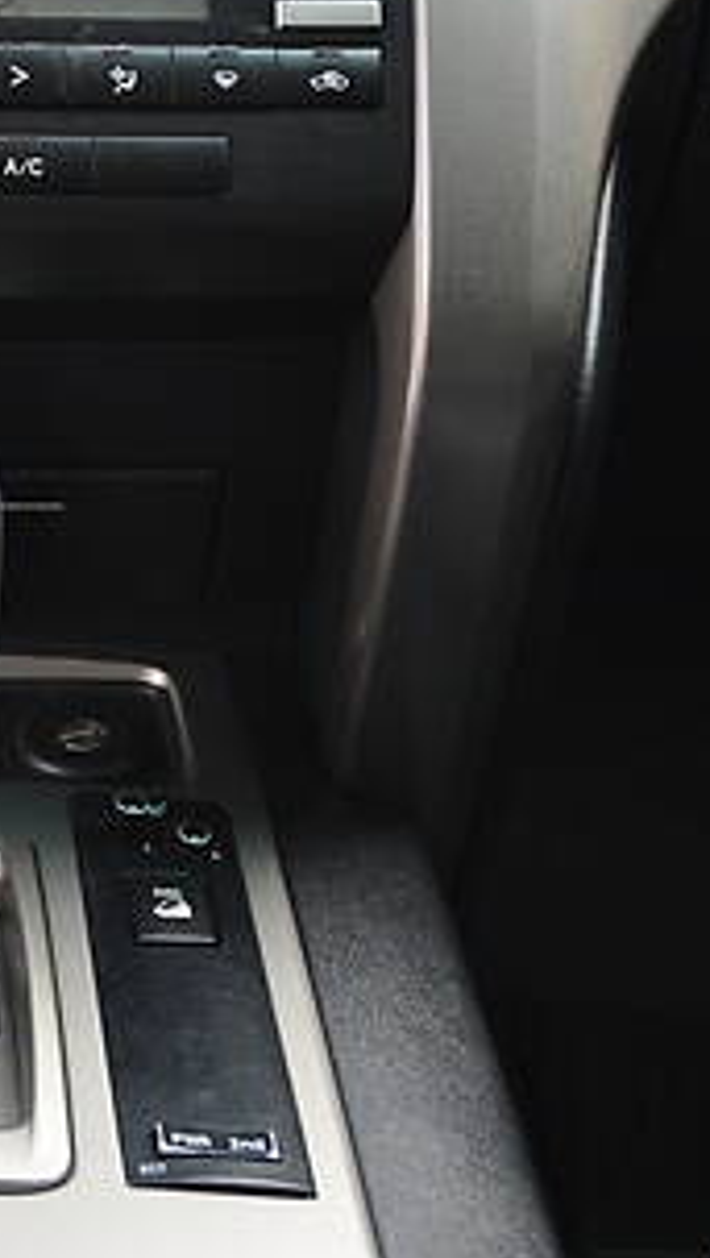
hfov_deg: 13.2
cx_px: -71
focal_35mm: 90
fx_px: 3006
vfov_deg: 23.4
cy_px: 286
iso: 400
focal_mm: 29
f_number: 5
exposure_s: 1/100
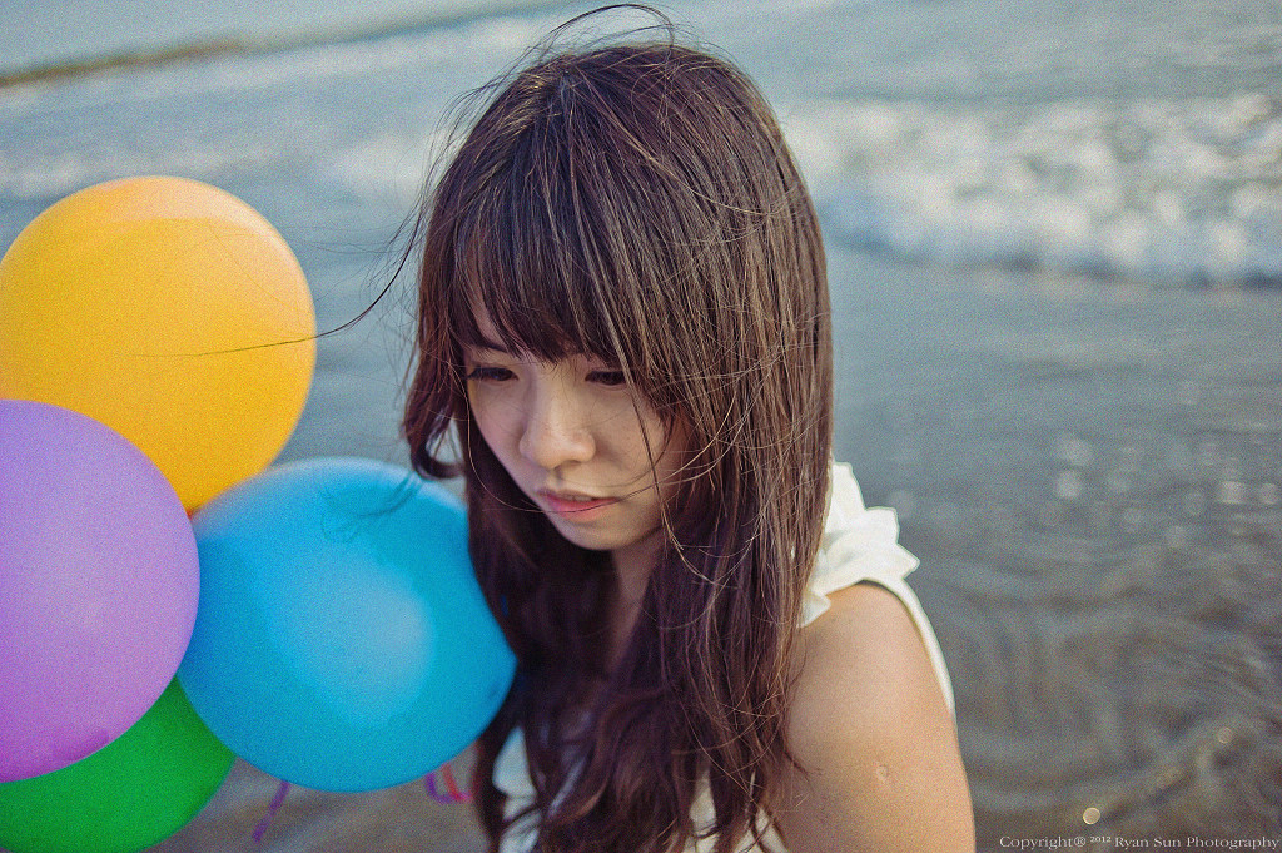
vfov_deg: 37.8
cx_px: 641
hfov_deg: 54.5
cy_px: 426
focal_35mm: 35
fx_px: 1245
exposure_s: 1/800
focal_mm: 35
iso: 100
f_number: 2.2
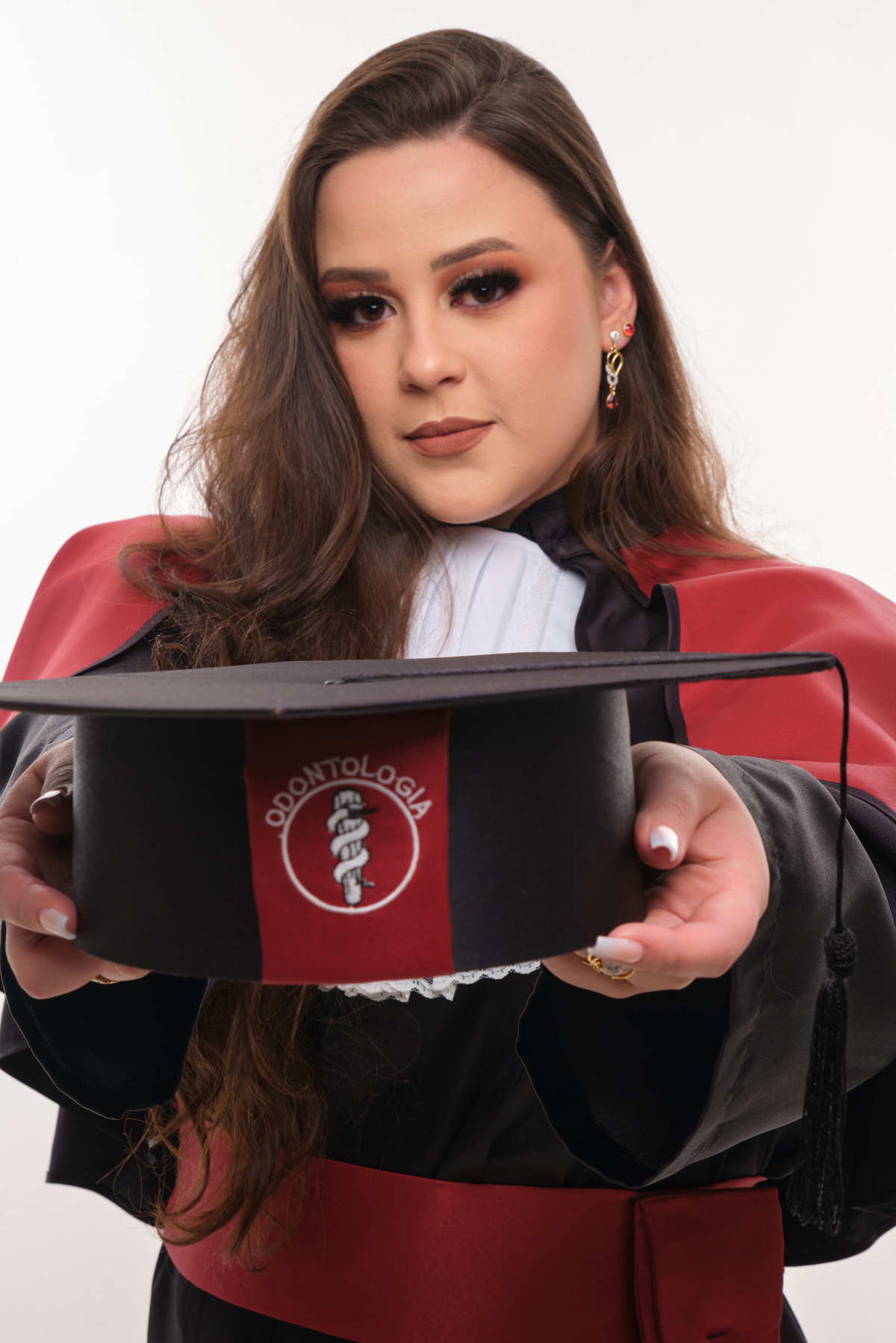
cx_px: 448
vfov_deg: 32.4
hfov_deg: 21.9
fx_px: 2314
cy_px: 672
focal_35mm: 62
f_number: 9
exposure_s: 1/125
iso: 160
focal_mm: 41.1
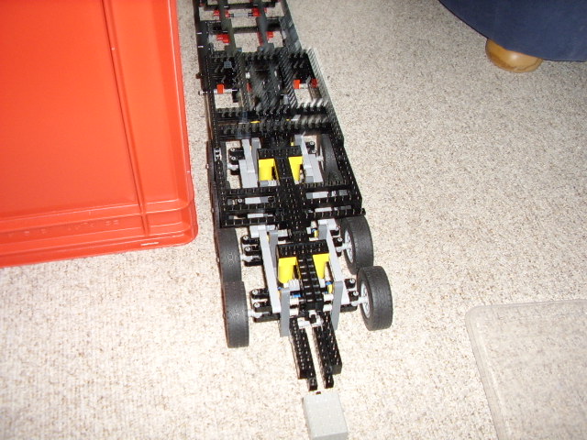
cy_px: 220
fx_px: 509
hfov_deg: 60.0
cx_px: 294
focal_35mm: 30
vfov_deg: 46.8
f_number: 2.9
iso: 183
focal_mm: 5.8
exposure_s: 1/30
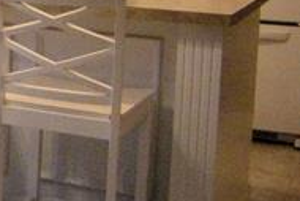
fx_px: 817
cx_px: -182
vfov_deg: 13.7
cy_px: -26
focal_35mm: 98
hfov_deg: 18.0
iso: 554
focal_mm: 4.7
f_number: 2.8
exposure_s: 1/125
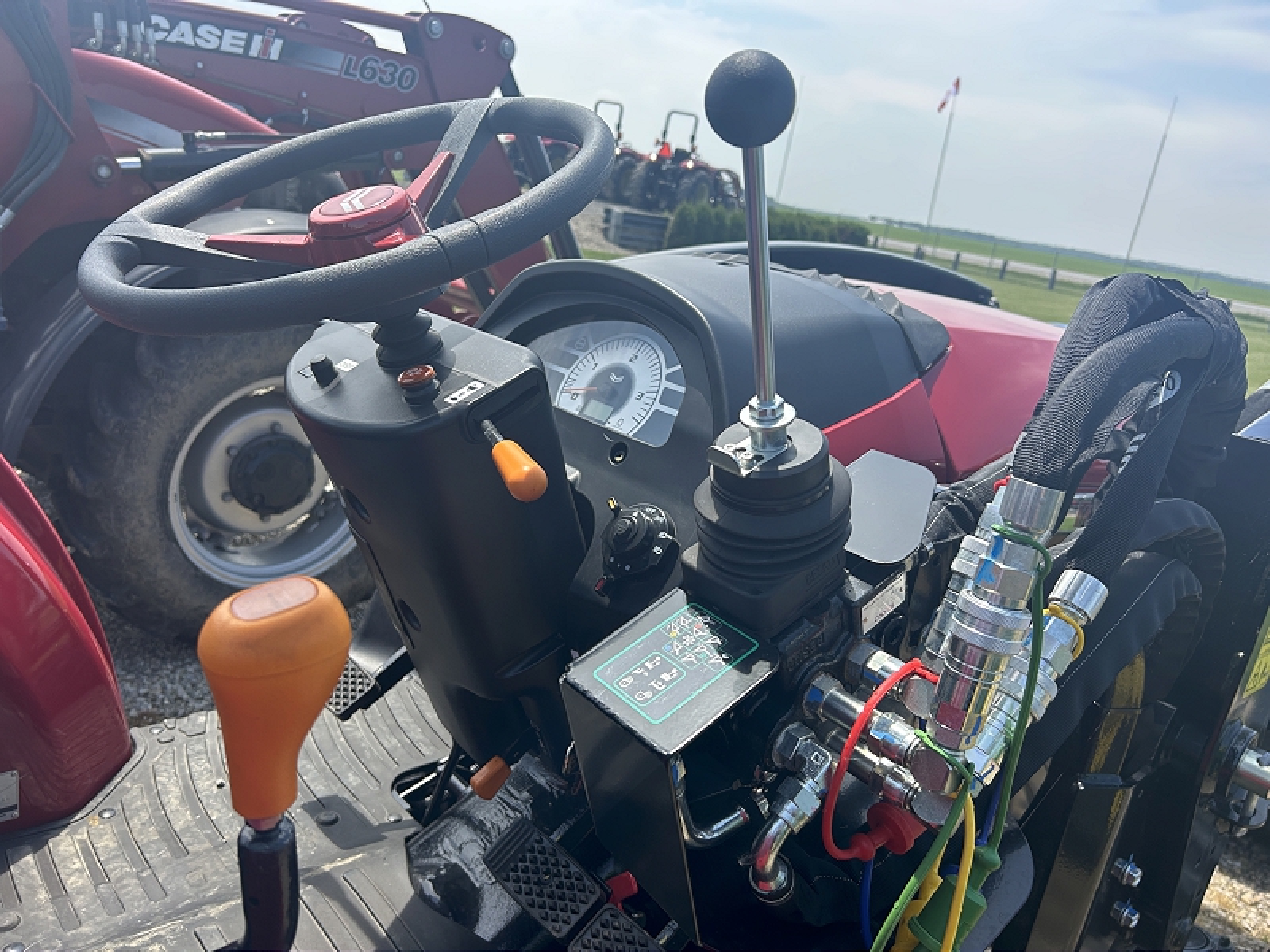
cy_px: 476
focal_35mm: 26
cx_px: 635
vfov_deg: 53.1
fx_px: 954
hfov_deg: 67.3
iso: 50
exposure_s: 1/1621
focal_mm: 5.7
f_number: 1.5
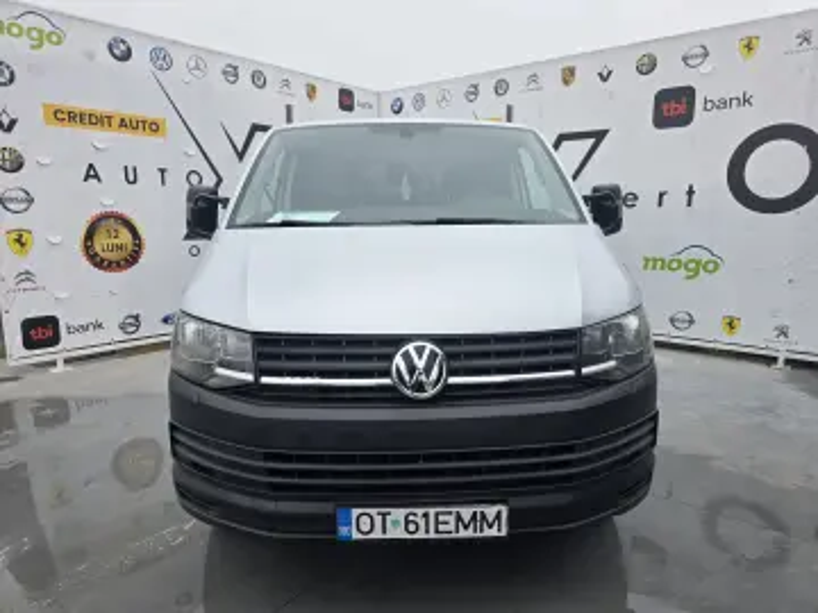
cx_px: 409
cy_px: 306
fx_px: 544
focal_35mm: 23
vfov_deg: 58.9
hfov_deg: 73.9
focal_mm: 6.3
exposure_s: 1/180
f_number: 1.7
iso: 64
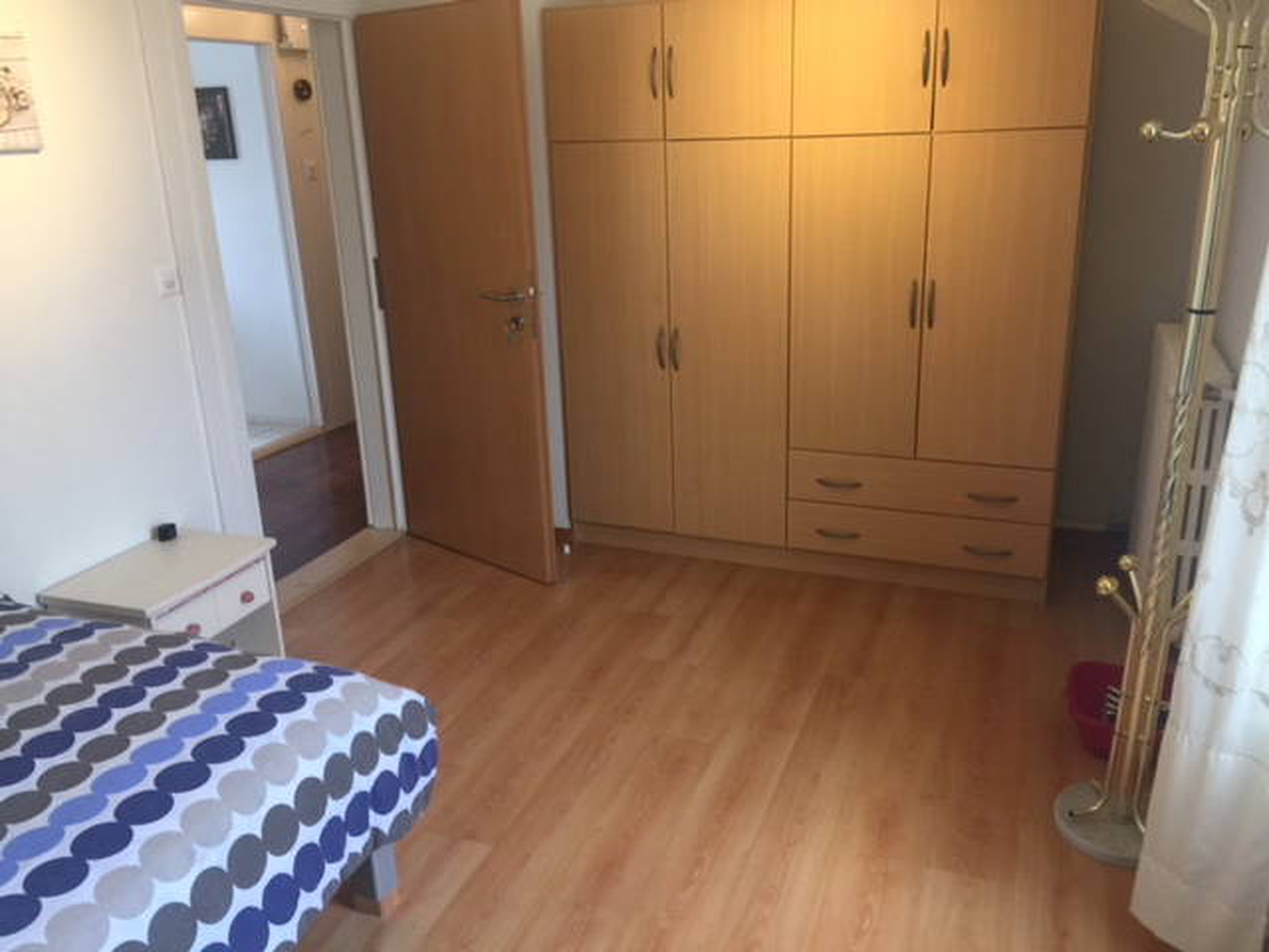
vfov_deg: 48.2
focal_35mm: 29
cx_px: 634
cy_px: 476
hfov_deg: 61.7
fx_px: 1063
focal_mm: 4.15
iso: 50
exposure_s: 1/17
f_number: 2.2
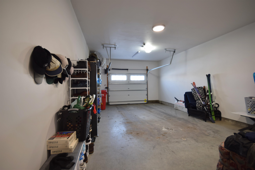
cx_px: 128
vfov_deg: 77.3
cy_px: 85
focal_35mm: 15
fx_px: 106
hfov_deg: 100.4
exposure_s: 1/8
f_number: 6.3
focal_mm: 10
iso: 200
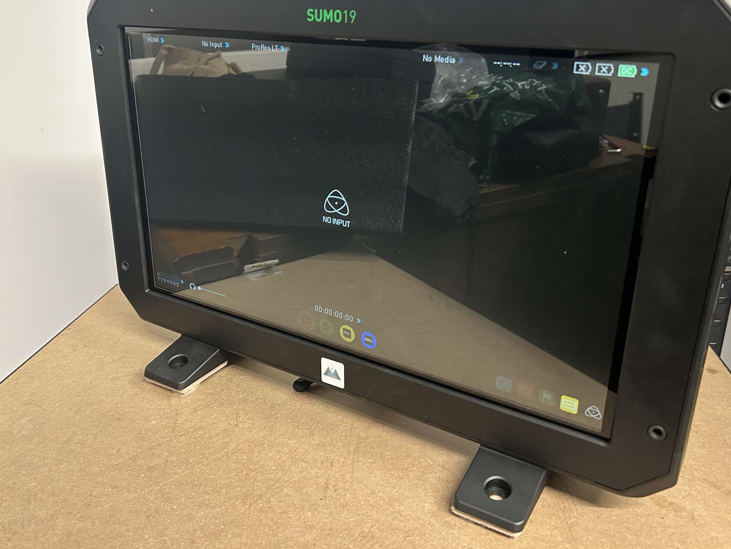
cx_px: 346
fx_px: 676
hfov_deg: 56.8
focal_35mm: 32
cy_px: 235
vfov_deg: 44.0
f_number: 1.5
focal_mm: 5.7
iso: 250
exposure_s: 1/50
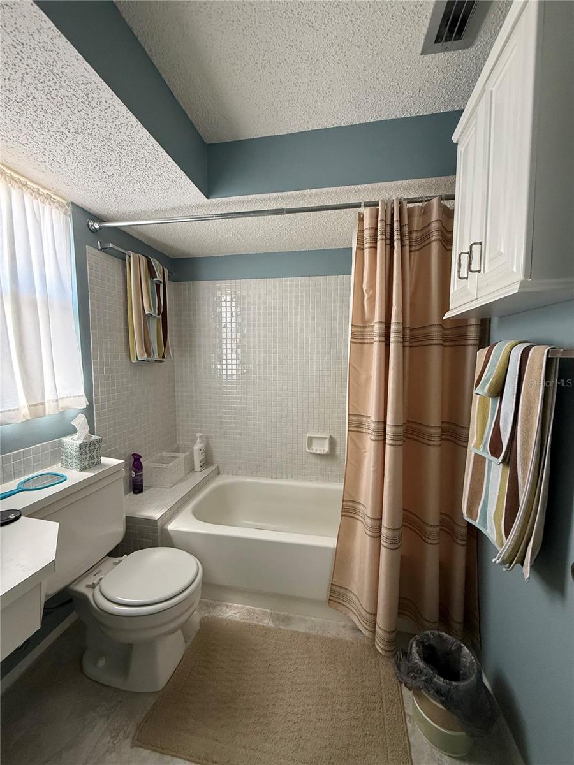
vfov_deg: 102.1
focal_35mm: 14
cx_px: 287
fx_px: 310
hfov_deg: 85.7
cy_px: 382
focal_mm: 2.22
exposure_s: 1/87
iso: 320
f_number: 2.2
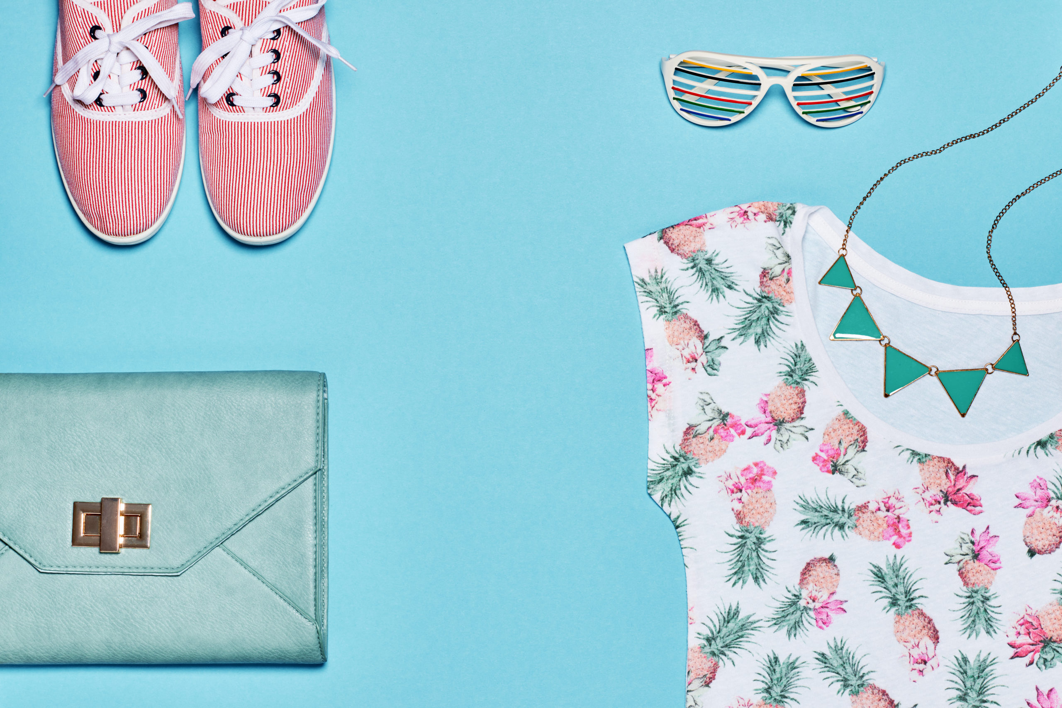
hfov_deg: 23.9
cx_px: 531
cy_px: 354
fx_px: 2507
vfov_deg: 16.1
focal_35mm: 85
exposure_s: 1/250
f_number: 11
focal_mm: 85
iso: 100
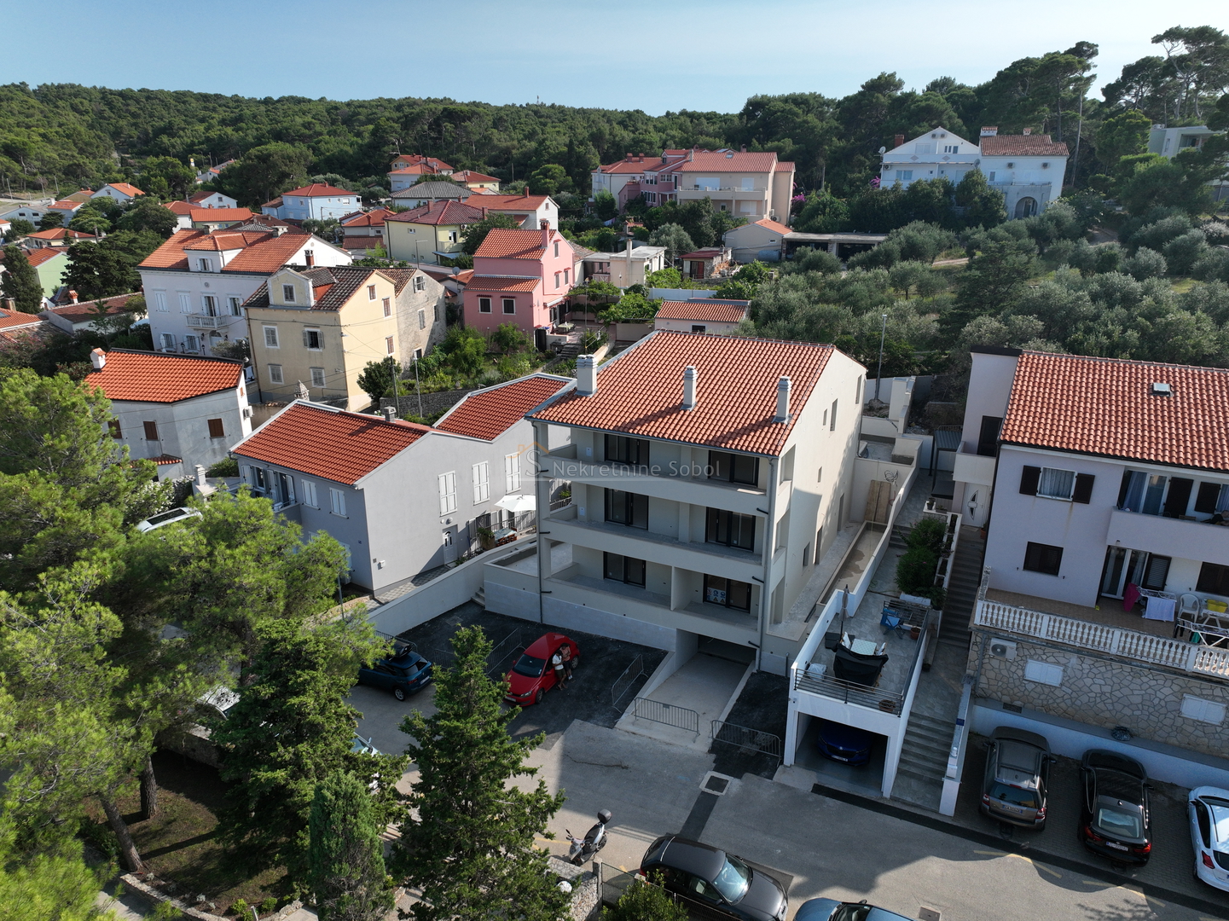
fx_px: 852
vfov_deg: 56.8
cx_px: 614
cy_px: 460
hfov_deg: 71.6
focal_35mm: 24
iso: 100
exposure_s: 1/2000
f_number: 2.8
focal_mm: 12.29
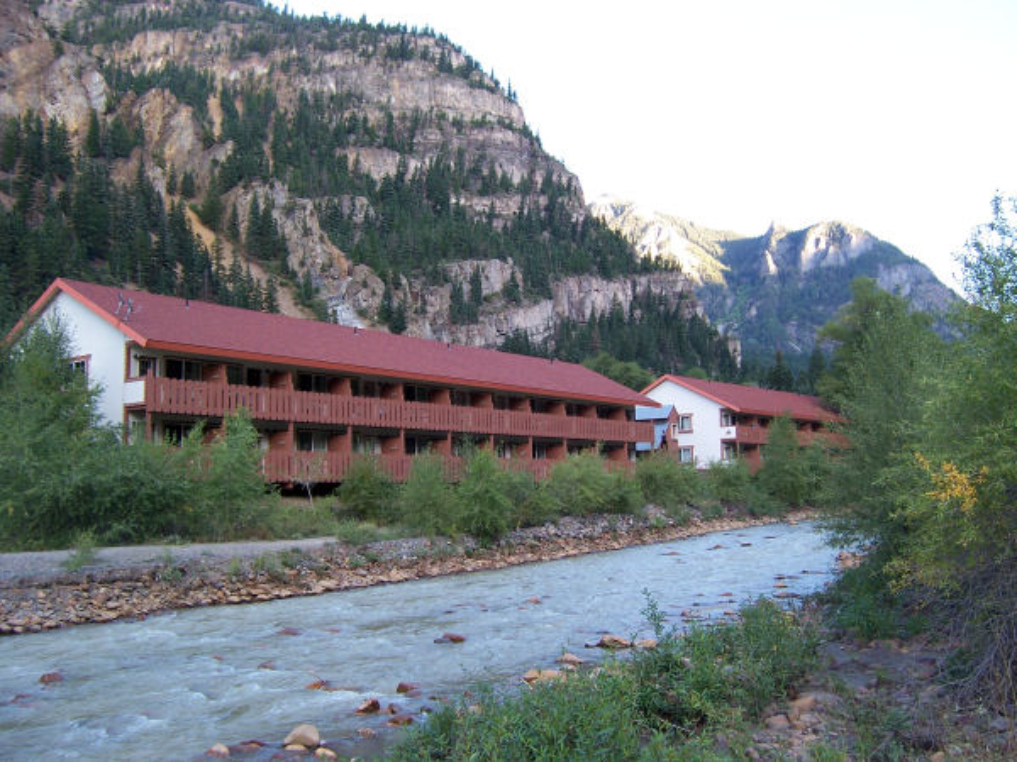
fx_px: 970
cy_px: 381
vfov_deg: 42.9
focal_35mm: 33
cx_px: 508
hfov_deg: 55.4
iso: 80
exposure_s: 1/45
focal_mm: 5.5
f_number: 3.4
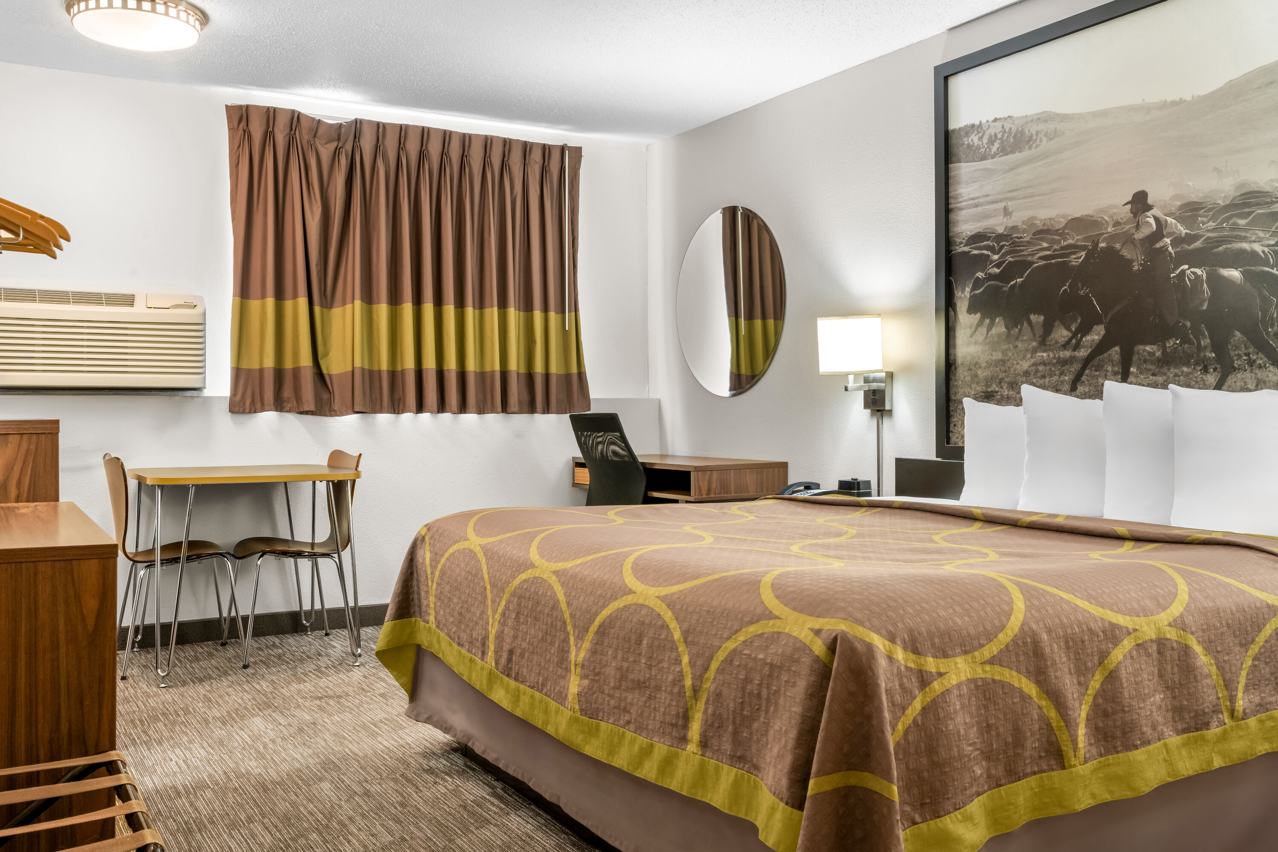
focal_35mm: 30
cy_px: 426
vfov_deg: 43.0
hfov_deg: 61.1
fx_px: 1083
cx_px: 639
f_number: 11
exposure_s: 6
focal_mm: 30.5
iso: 400
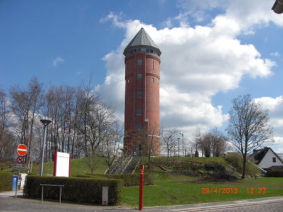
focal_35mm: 36
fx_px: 294
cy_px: 106
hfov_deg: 51.3
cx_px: 142
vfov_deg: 39.7
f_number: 7.9
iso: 50
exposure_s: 1/200
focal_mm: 6.3
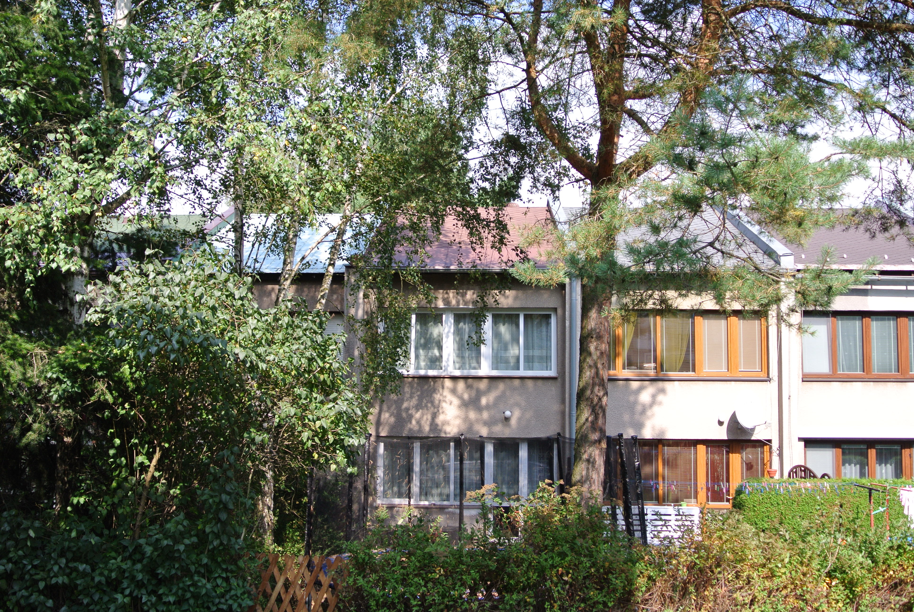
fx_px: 915
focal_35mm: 36
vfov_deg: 37.0
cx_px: 457
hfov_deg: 53.1
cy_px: 306
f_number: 4
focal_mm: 13.6
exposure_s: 1/320
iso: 100
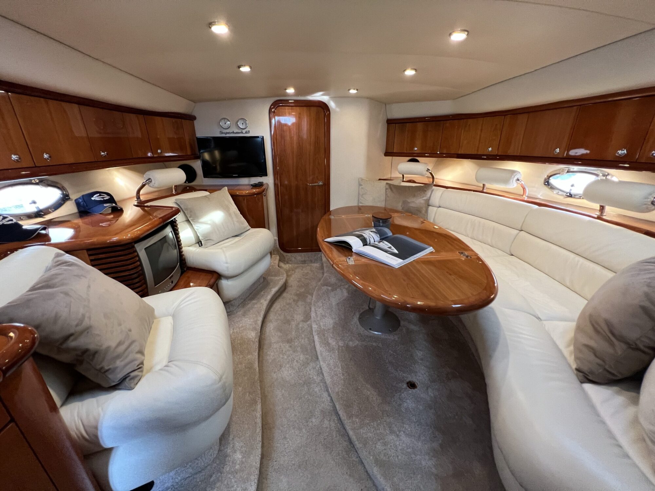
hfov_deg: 106.2
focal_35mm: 13
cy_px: 246
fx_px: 246
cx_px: 328
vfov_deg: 89.9
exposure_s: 1/60
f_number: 1.8
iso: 320
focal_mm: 1.57
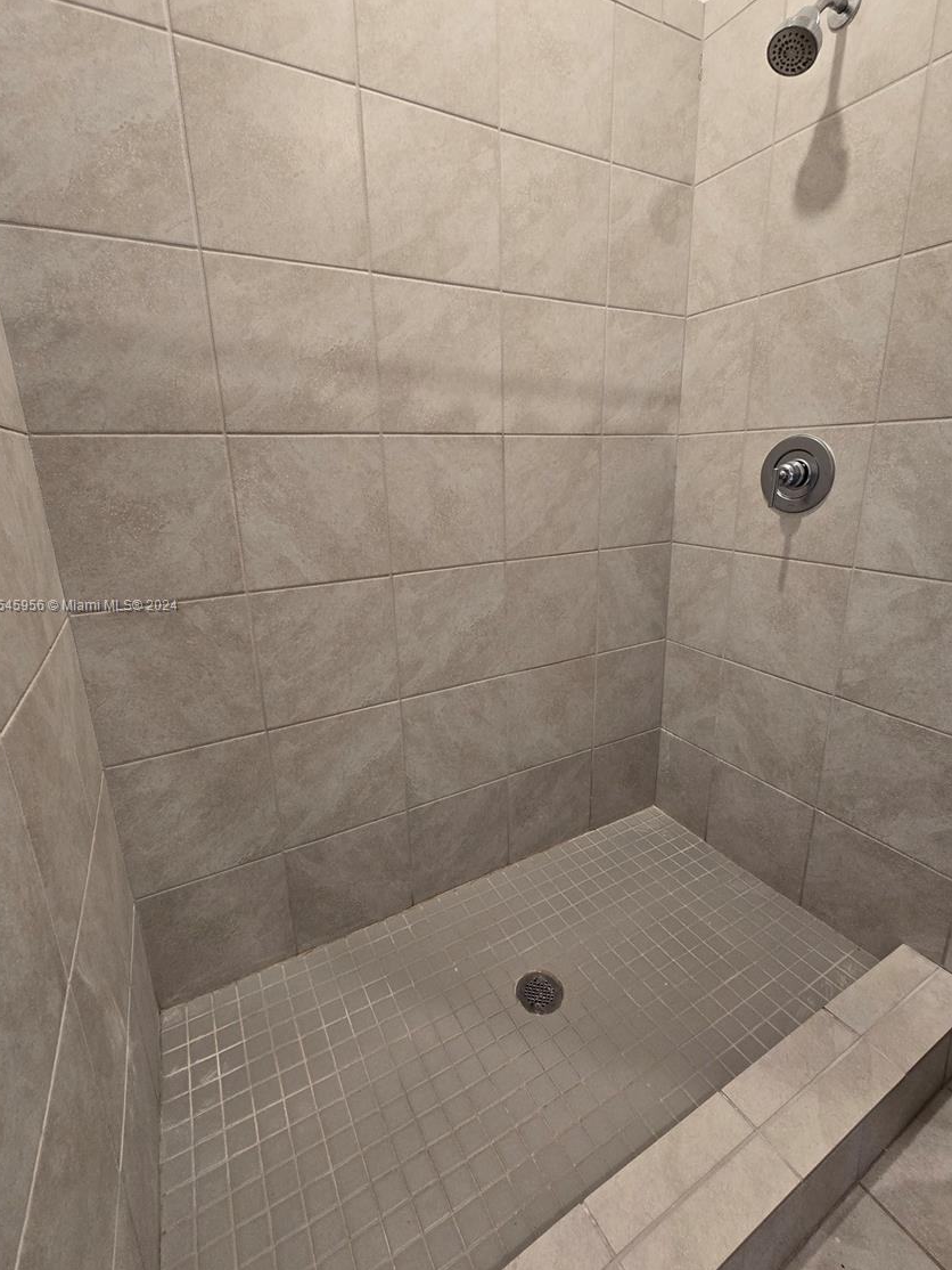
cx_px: 482
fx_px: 513
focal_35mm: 14
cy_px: 606
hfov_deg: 85.7
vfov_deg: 102.0
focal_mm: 2.2
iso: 200
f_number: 2.2
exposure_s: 1/60
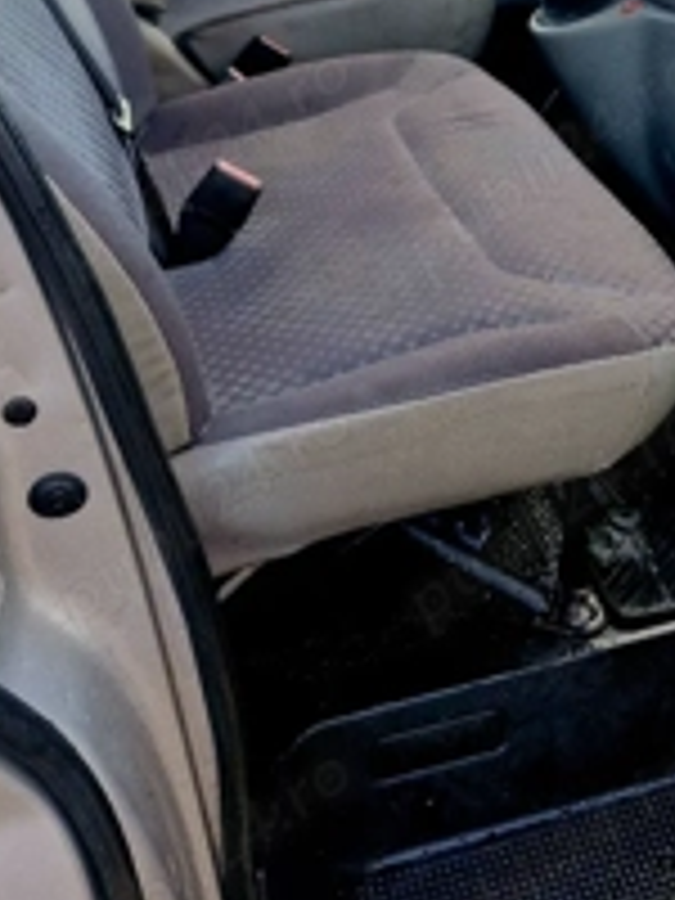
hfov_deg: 29.8
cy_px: 216
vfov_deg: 40.0
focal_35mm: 46
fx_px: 1196
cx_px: 644
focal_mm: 5.54
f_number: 1.8
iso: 160
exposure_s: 1/182
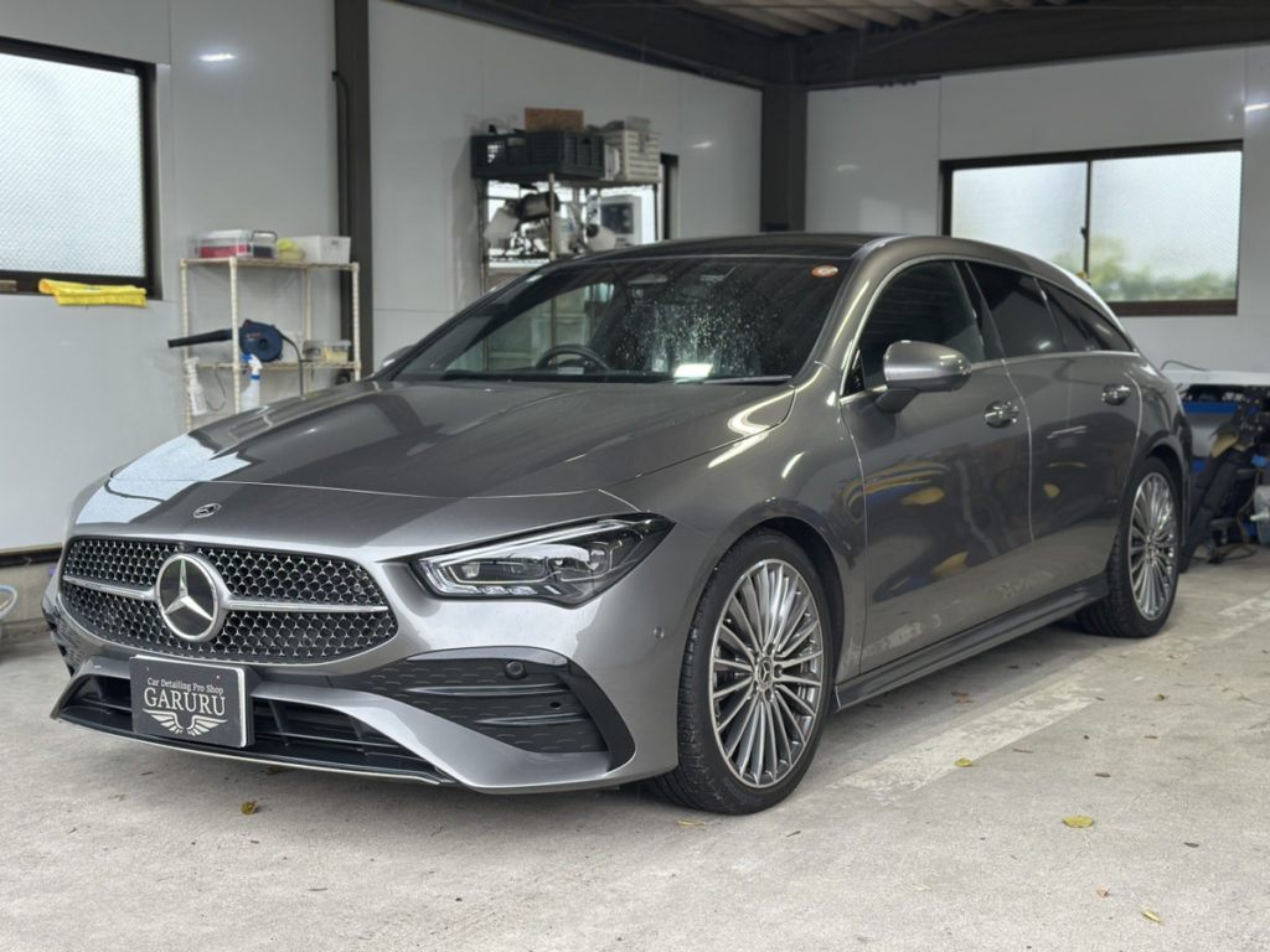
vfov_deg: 30.3
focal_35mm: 48
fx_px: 1761
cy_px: 476
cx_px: 635
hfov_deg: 39.7
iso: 125
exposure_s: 1/120
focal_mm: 6.86
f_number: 1.78
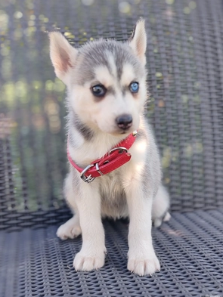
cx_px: 113
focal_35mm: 55
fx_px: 472
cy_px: 150
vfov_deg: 34.9
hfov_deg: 26.6
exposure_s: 1/100
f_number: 2.4
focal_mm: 6.12
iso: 80
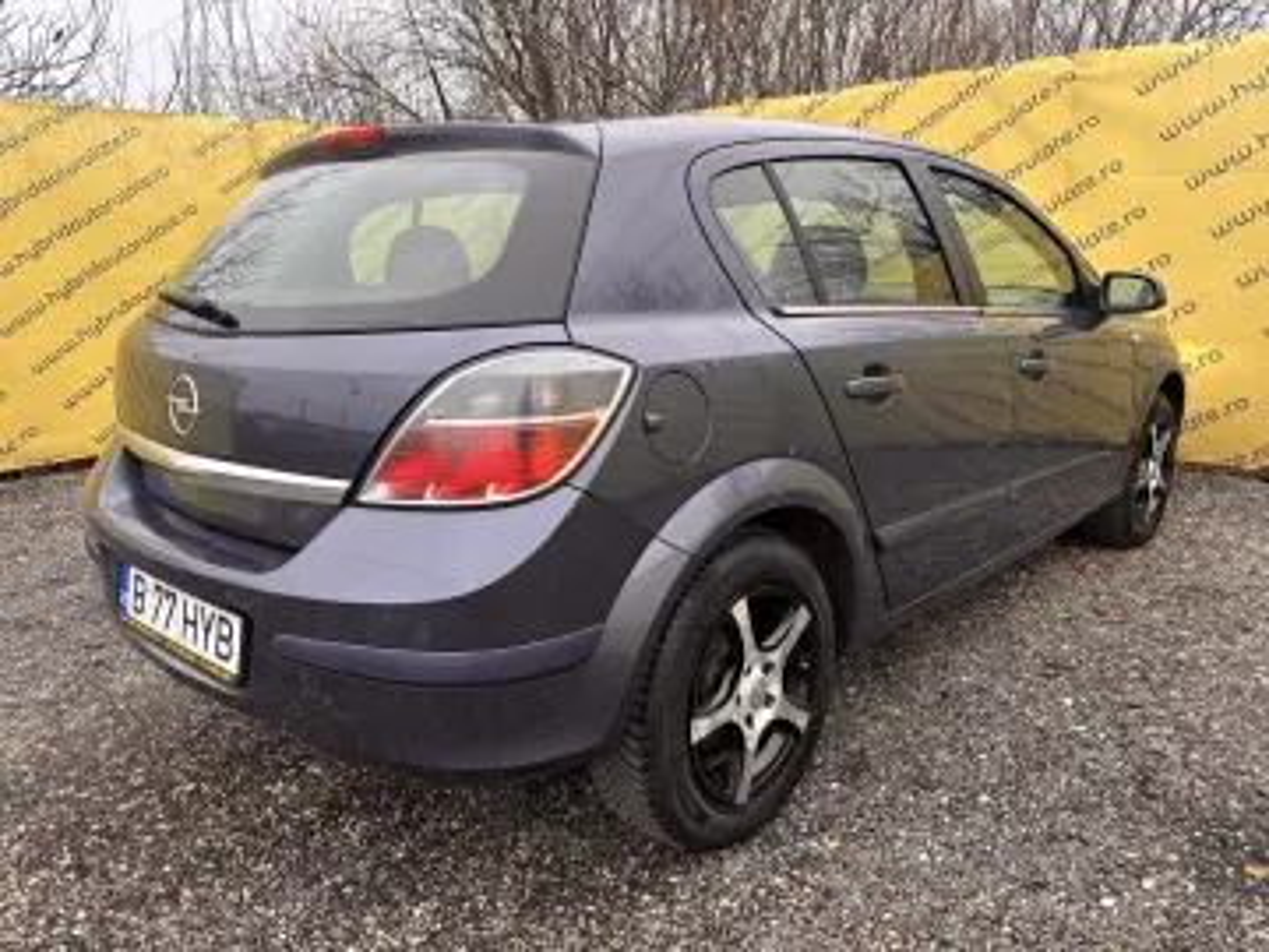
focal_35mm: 26
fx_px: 953
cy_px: 476
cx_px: 634
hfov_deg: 67.3
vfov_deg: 53.1
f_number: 1.6
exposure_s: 1/184
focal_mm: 5.96
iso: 40
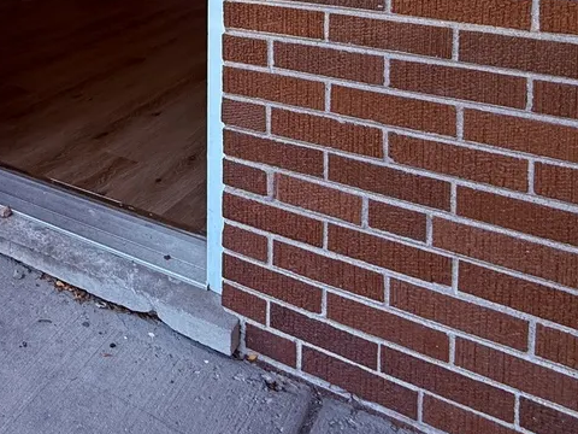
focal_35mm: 42
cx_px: -36
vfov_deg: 29.3
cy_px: -95
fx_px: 701
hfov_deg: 38.3
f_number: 2.2
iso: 64
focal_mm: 2.22
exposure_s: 1/99
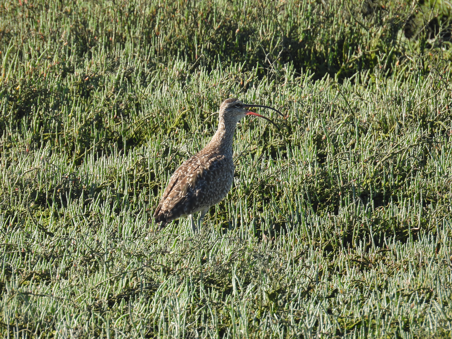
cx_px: 226
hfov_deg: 1.8
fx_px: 14363
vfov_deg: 1.4
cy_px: 170
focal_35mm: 1100
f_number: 5.6
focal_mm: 196
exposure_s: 1/250
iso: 125
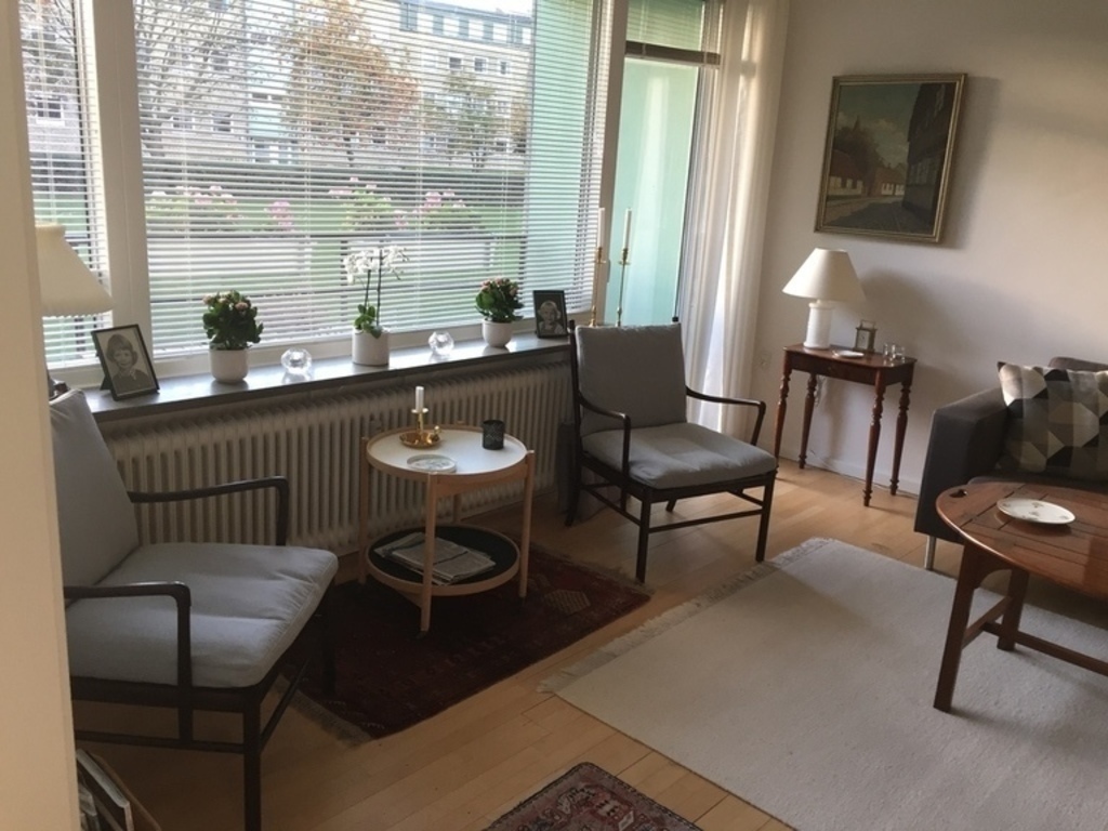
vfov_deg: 48.2
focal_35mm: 29
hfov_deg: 61.7
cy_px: 416
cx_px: 554
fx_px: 928
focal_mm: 4.15
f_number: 2.2
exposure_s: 1/33
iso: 32
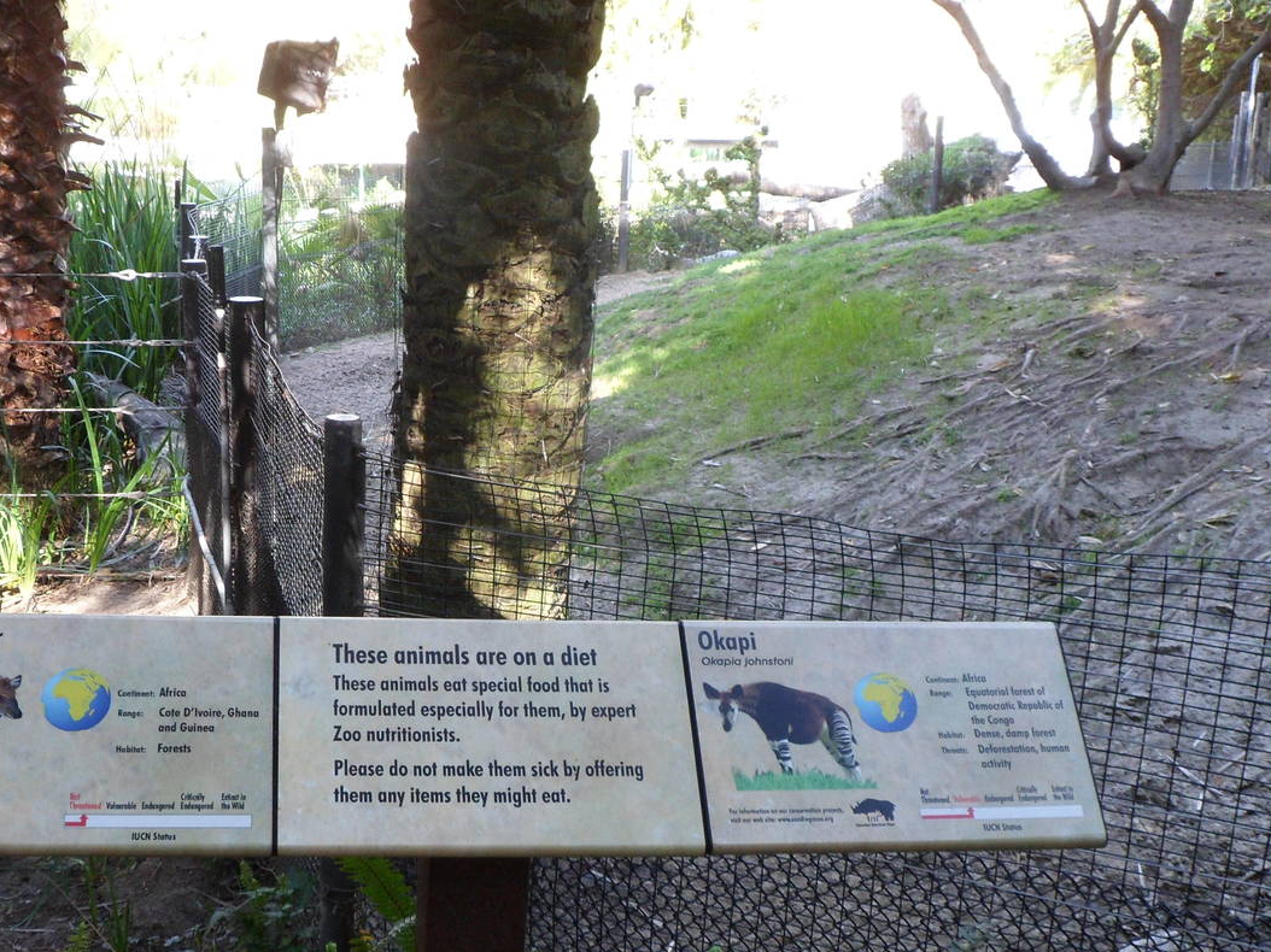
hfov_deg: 44.9
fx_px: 1505
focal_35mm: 41
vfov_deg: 35.0
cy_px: 578
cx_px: 398
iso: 120
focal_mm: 4.9
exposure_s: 1/30
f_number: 3.3
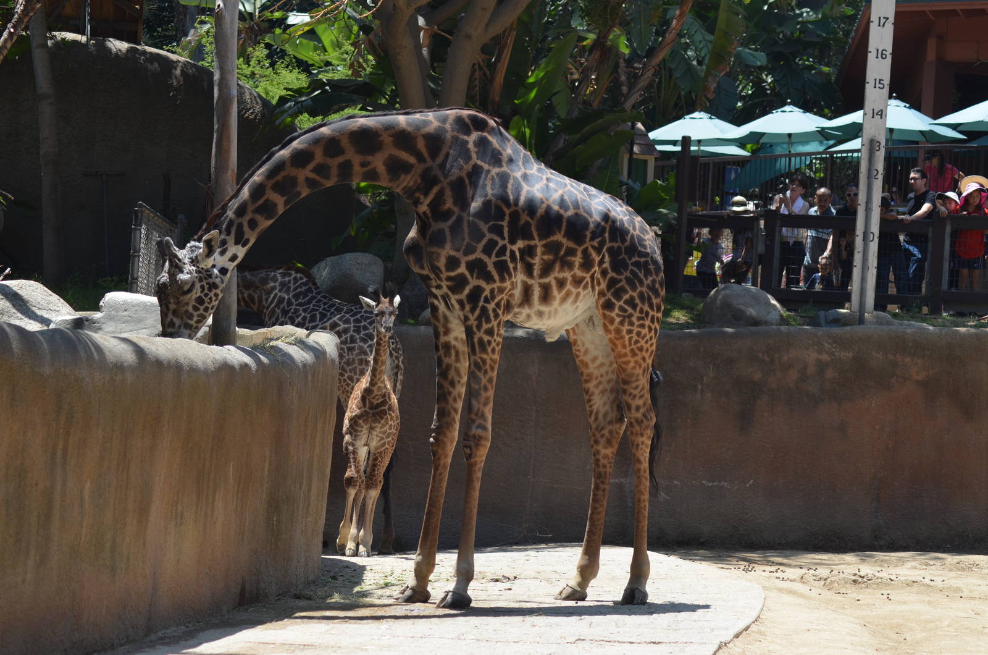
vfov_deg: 10.7
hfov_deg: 16.1
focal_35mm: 128
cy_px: 328
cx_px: 494
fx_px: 3492
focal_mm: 85
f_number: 5.6
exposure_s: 1/500
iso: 200
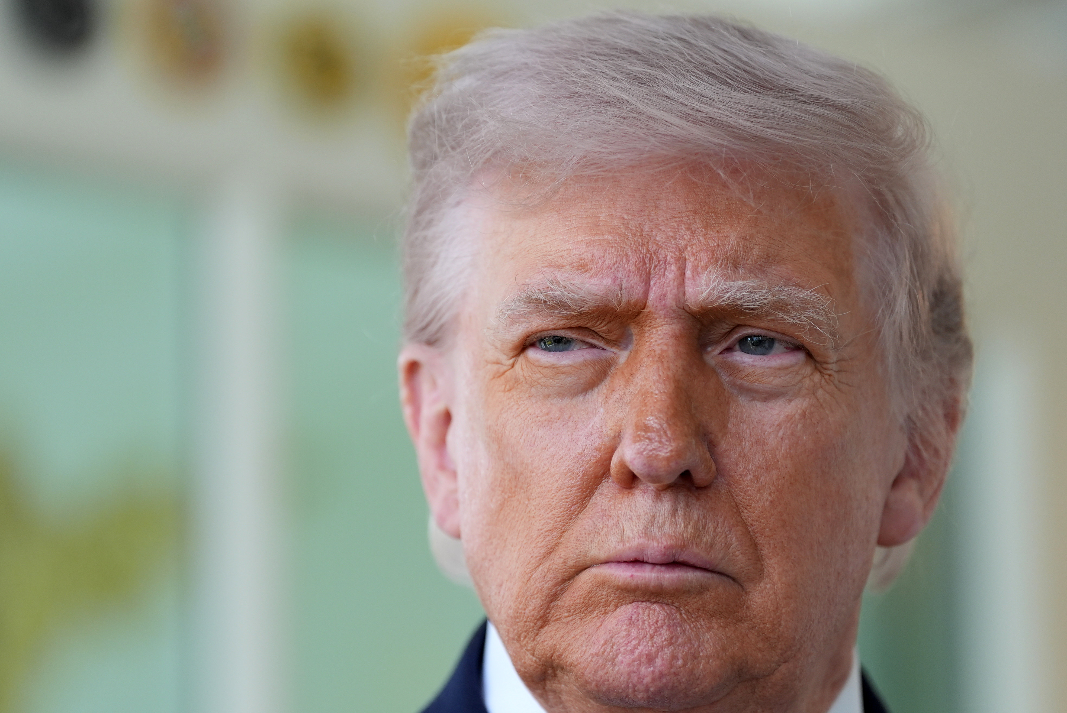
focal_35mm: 300
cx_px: 534
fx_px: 8899
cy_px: 356
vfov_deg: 4.6
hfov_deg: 6.9
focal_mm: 200
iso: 500
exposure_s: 1/500
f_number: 2.8
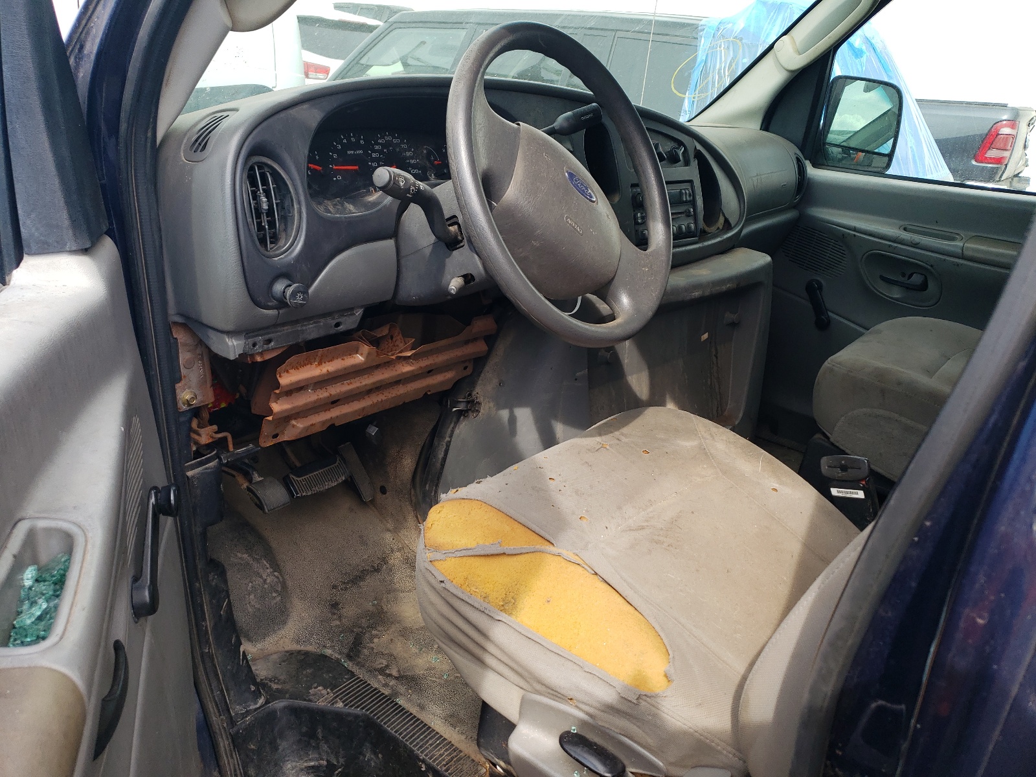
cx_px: 518
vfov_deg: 53.1
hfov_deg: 67.3
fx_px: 778
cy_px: 388
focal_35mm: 26
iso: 50
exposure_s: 1/556
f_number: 1.5
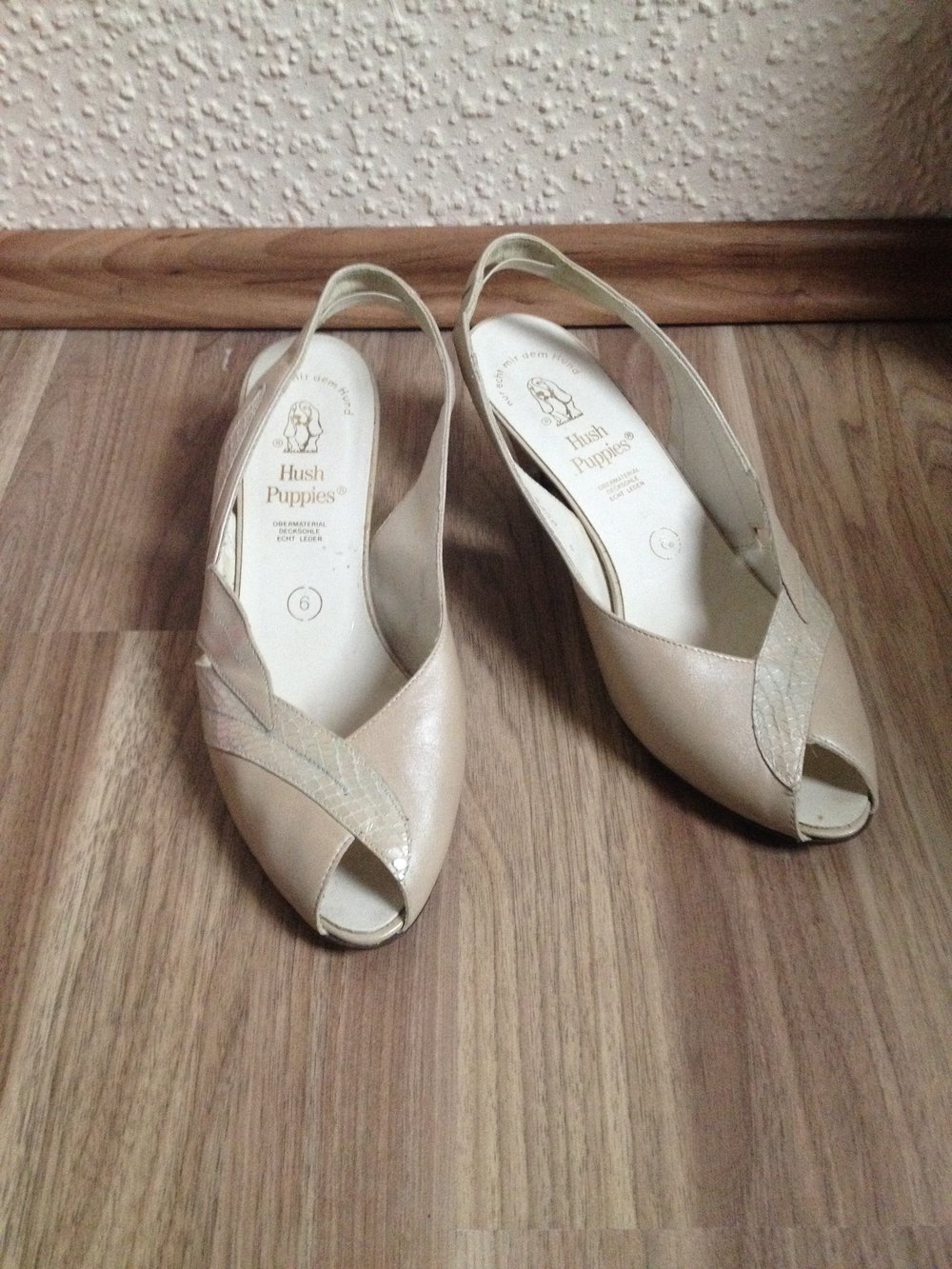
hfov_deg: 40.7
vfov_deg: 52.6
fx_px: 1283
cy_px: 634
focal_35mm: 35
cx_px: 476
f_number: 2.4
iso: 320
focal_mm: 4.28
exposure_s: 1/20
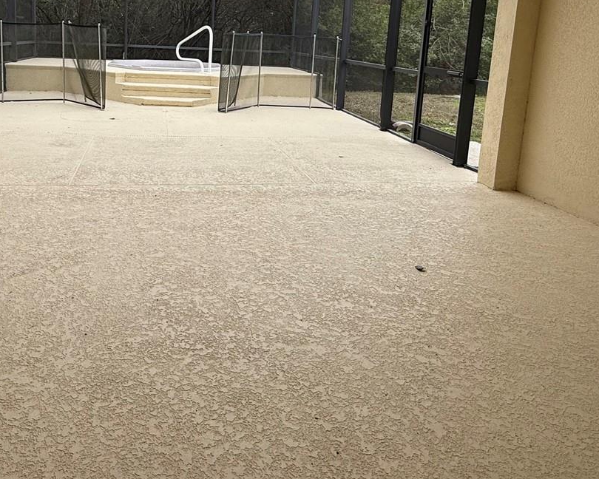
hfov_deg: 63.5
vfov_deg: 50.4
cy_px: 106
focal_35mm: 27
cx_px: 240
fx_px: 479
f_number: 2.2
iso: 50
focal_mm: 2.22
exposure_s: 1/475
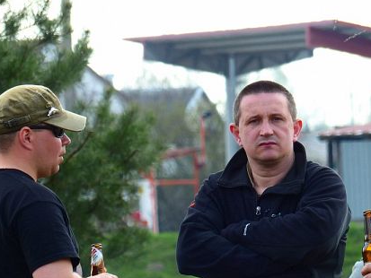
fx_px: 7440
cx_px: 255
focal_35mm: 694
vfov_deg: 2.1
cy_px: 198
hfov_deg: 2.9
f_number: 4
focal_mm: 84.3
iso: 100
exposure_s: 1/160
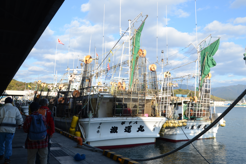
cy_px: 83
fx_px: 232
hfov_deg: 55.8
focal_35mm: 34
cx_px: 124
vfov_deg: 38.9
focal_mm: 22
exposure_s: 1/100
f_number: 14
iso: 200
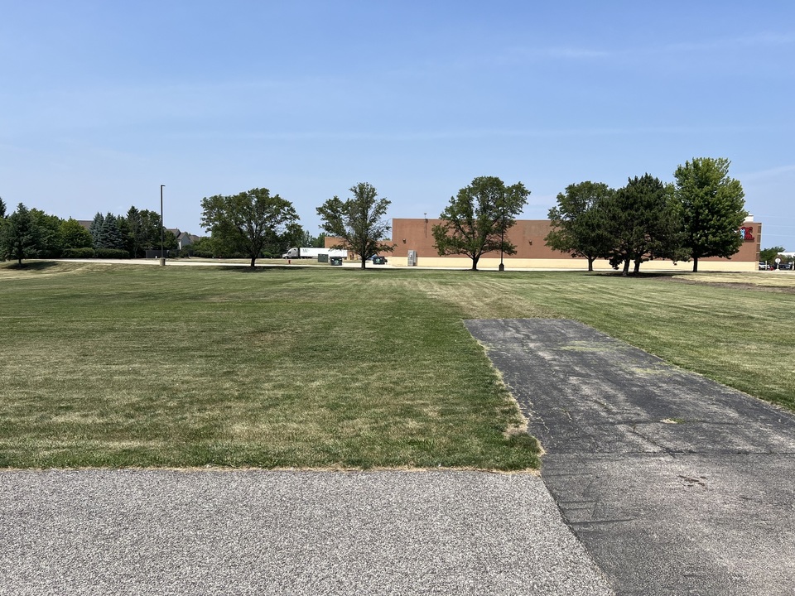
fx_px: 597
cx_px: 398
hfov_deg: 67.3
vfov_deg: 53.1
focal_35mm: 26
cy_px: 298
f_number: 1.5
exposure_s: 1/5076
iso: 50
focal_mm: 5.7
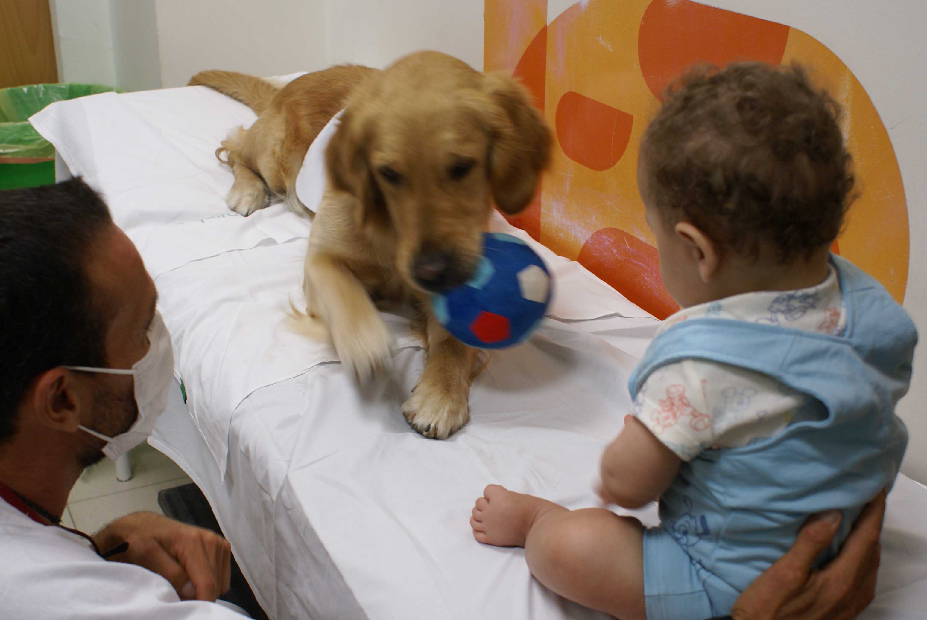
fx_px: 1160
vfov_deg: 29.9
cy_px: 364
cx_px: 466
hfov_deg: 43.6
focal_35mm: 45
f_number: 4.5
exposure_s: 1/40
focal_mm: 24
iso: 200
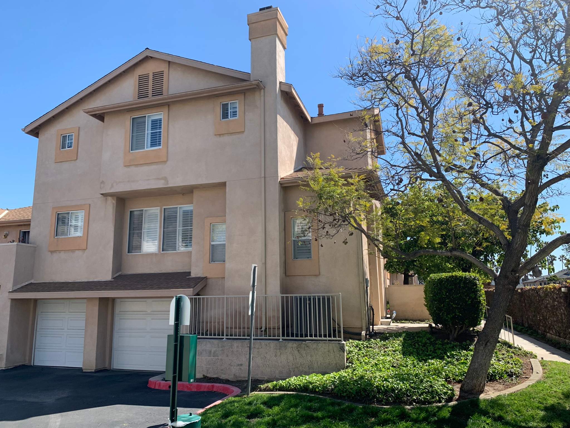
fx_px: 428
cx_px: 285
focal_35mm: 26
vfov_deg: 53.1
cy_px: 214
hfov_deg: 67.3
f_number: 1.8
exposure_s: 1/1266
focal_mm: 4.25
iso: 25
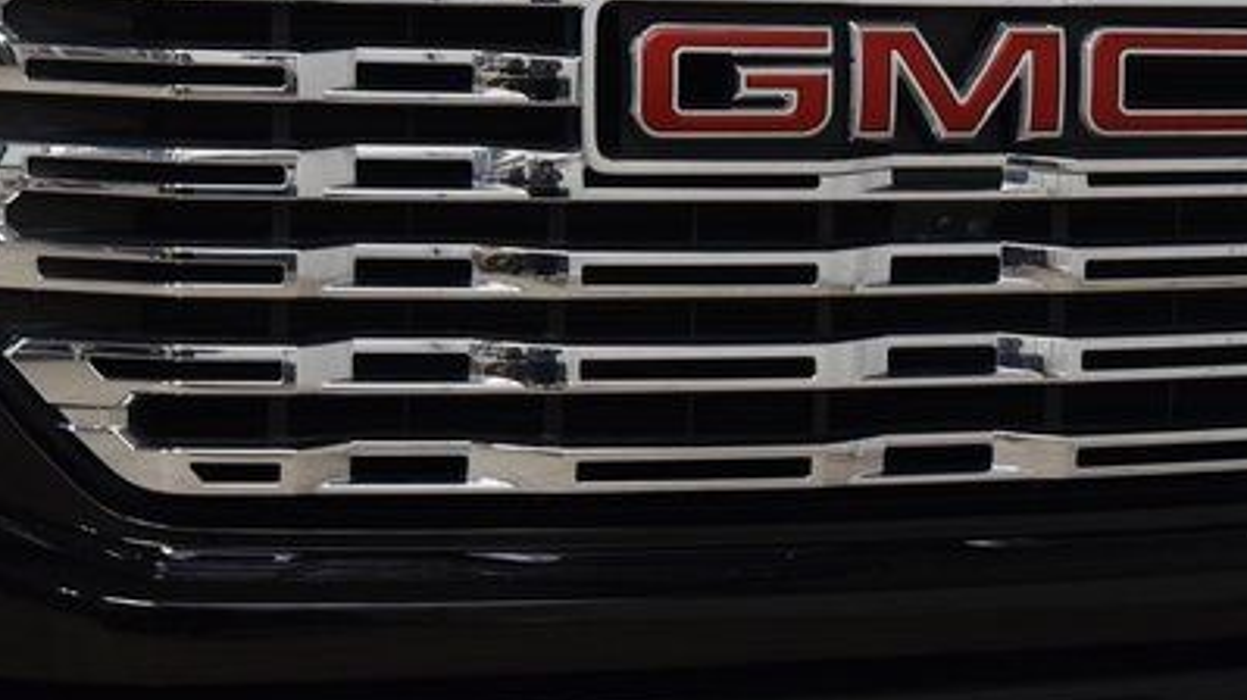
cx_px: 947
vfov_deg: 10.0
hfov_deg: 17.6
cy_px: 230
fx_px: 3999
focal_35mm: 121
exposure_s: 1/60
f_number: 6.3
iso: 1600
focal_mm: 48
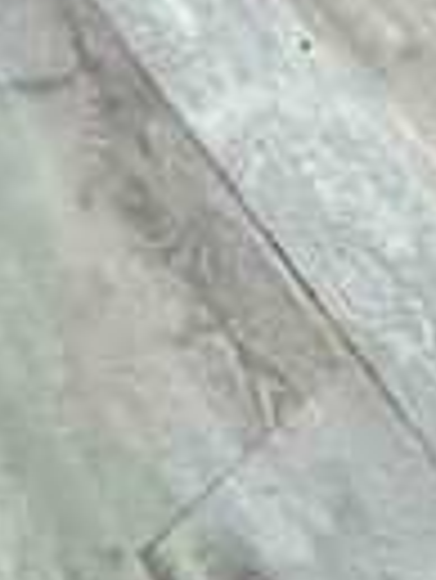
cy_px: -1227
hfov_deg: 12.4
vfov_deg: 10.8
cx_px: 746
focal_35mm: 111
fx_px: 1861
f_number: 2.2
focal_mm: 2.22
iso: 640
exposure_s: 1/60
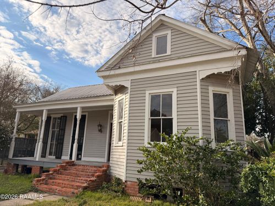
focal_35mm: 24
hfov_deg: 71.6
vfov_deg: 56.8
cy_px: 103
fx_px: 191
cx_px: 138
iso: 100
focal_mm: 6.76
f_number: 1.78
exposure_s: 1/5714
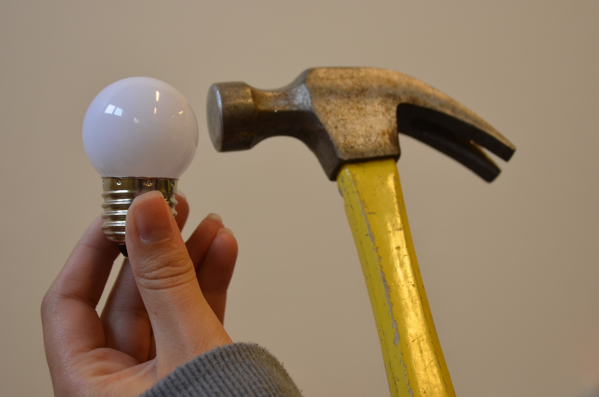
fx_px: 1046
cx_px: 300
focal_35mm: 63
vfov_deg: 21.5
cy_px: 198
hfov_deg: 31.9
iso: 450
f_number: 4
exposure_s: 1/60
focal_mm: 42
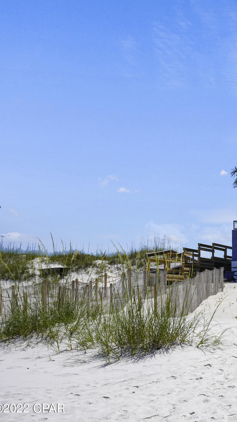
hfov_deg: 19.6
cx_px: 314
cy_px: 213
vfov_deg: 37.2
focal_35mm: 56
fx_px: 626
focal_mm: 35
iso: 100
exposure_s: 1/250
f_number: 10
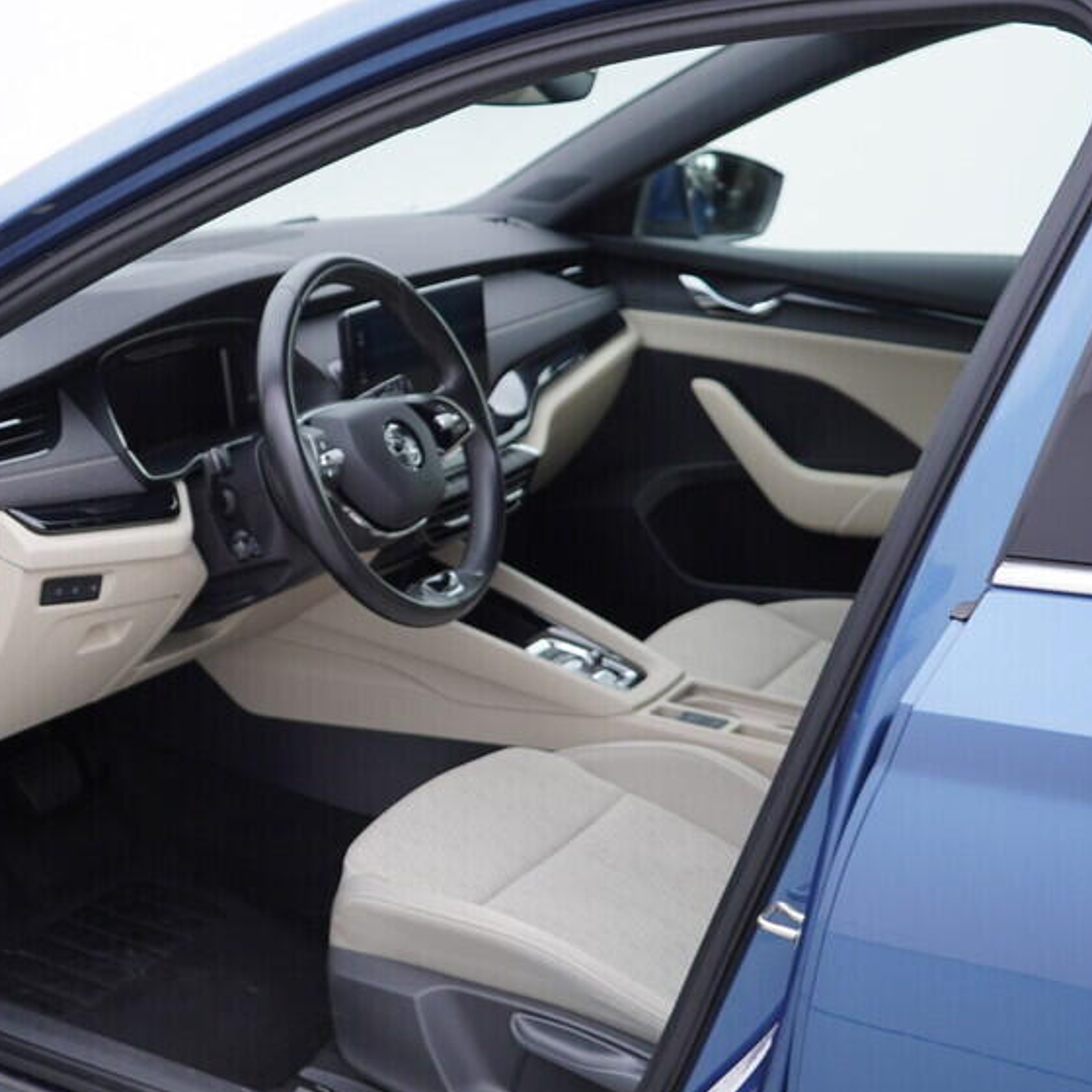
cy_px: 633
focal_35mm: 56
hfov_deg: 29.4
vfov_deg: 30.5
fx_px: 1999
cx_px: 133
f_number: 3.2
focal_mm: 24
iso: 125
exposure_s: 1/50
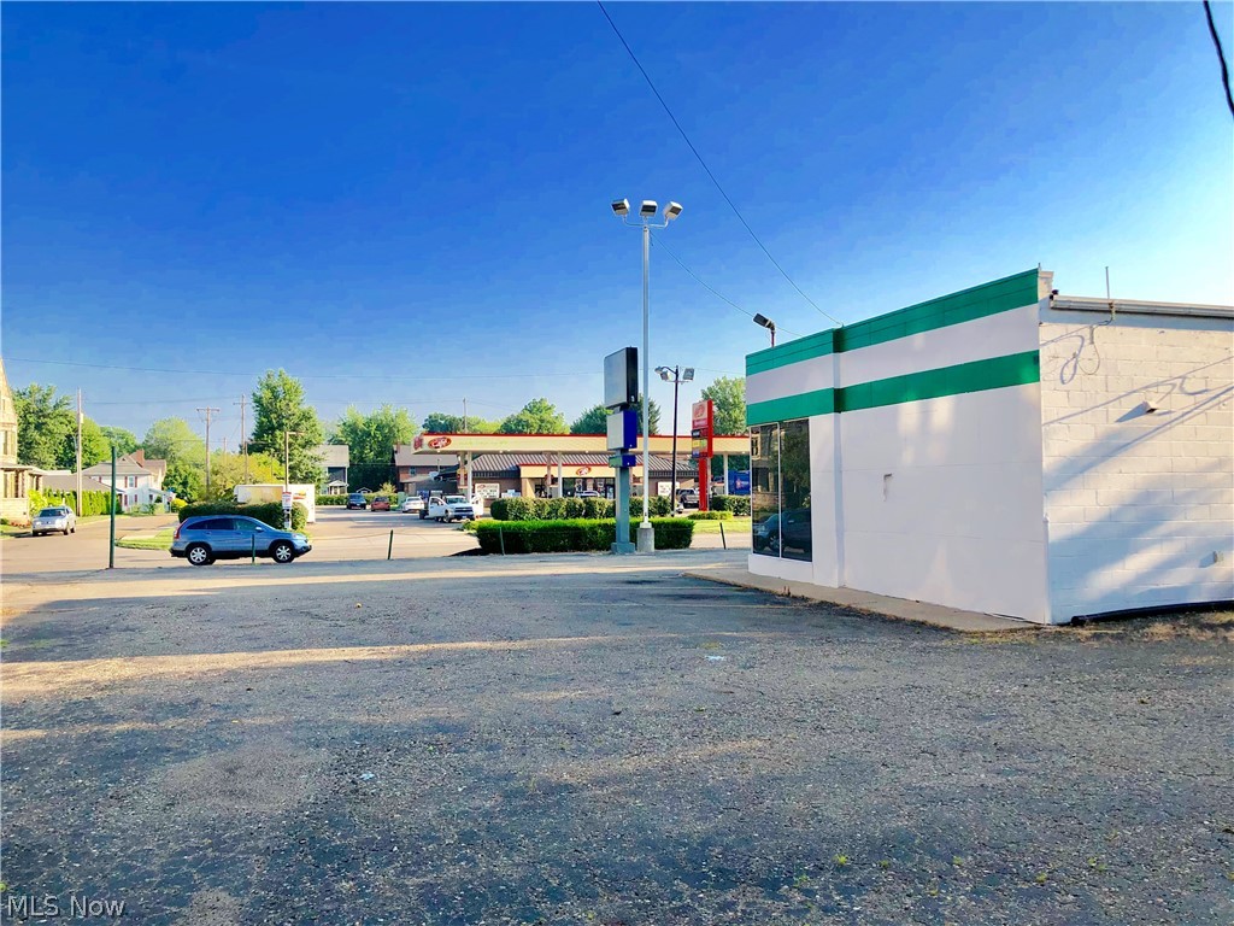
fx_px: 998
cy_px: 463
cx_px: 617
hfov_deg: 63.4
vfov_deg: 49.7
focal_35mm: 28
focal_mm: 3.99
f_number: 1.8
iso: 20
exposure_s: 1/1453
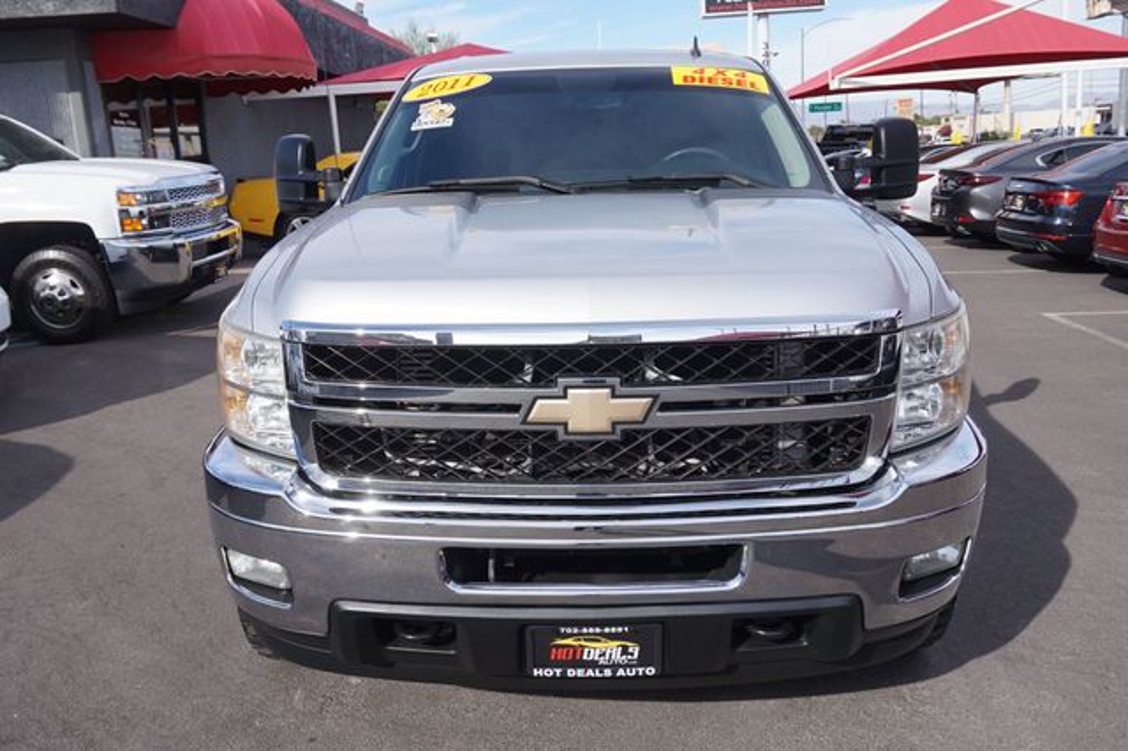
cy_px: 376
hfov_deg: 59.5
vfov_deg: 41.7
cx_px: 564
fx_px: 986
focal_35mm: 32
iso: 100
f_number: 7.1
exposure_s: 1/250
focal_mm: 21
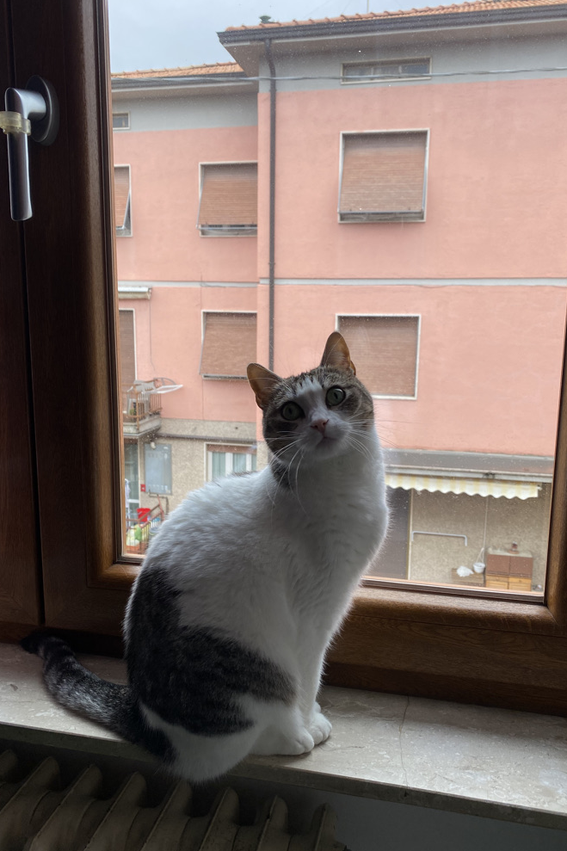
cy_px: 430
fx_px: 662
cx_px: 290
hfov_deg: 46.4
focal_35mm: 28
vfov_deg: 65.5
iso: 32
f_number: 1.8
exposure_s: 1/312
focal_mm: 4.25
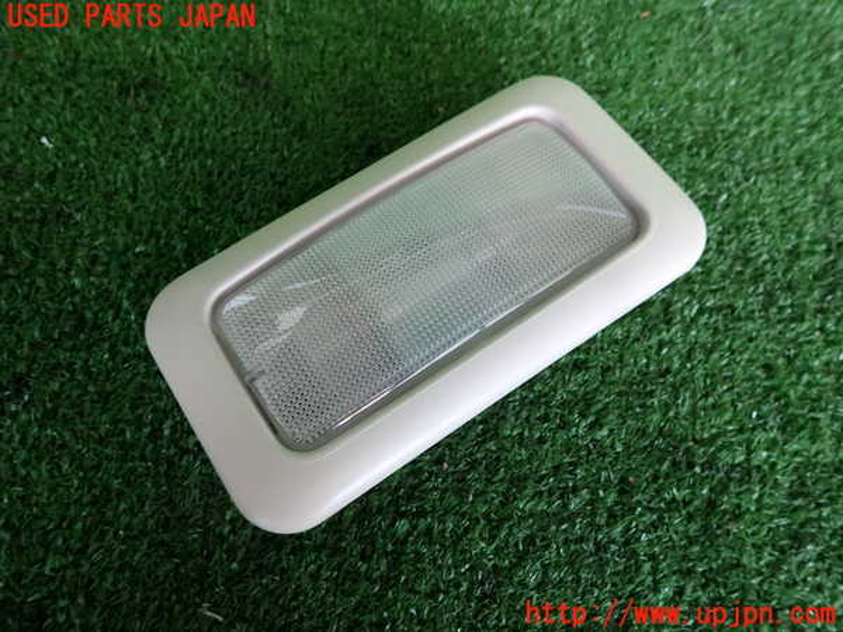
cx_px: 422
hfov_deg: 69.4
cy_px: 316
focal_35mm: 25
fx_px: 609
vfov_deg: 54.9
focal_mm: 4.5
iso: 160
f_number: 2
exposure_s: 1/60
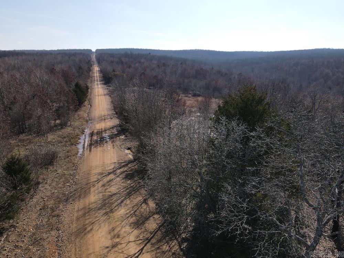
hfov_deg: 71.6
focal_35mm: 24
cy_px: 129
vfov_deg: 56.8
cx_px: 172
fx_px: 239
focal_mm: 4.5
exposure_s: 1/50
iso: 100
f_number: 2.8
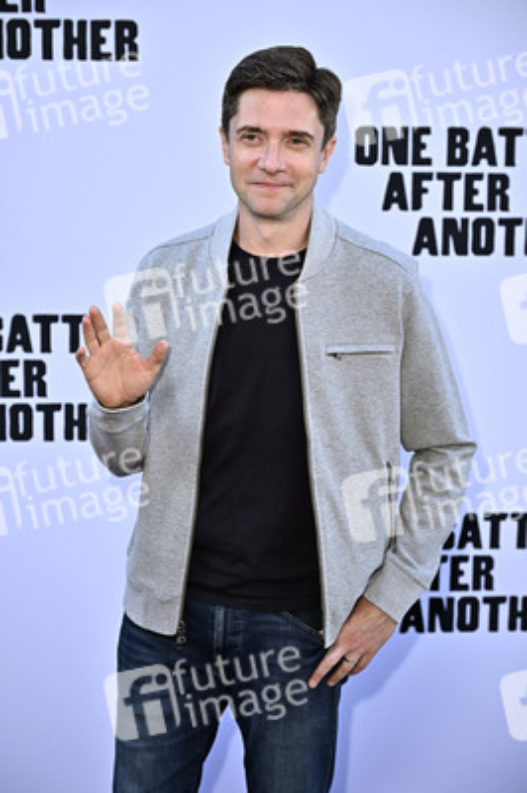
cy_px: 396
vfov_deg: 27.0
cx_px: 264
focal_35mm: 75
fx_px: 1650
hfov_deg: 18.2
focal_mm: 75
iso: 800
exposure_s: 1/320
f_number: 5
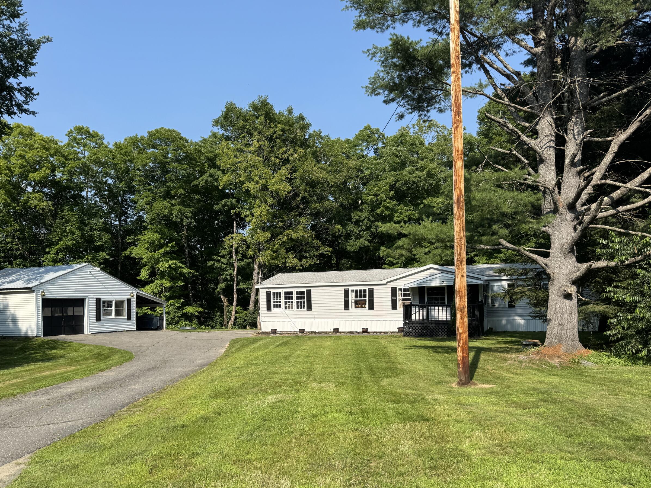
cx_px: 291
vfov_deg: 46.5
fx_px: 564
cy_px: 292
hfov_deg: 59.8
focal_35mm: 30
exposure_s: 1/2833
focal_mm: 6.76
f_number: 1.78
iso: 80
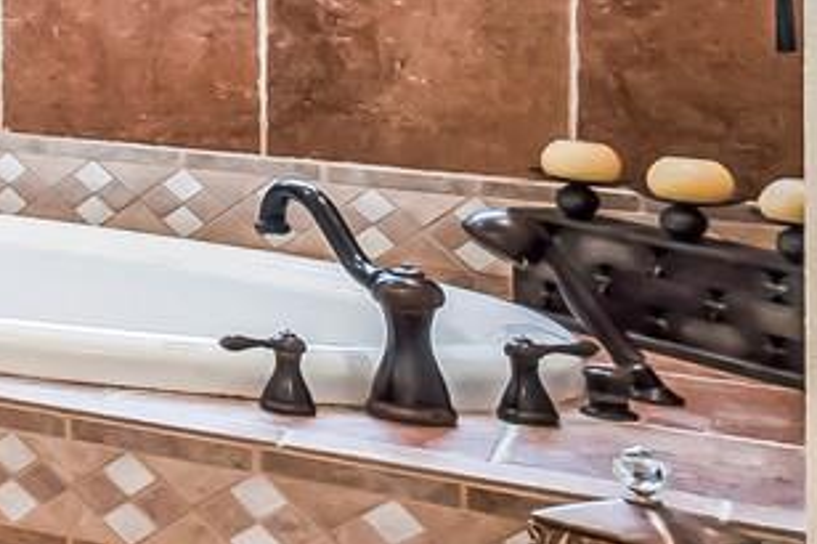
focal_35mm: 93
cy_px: -190
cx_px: -1552
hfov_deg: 12.0
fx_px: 2109
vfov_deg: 14.0
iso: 100
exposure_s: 1/10
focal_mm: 14
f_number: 8
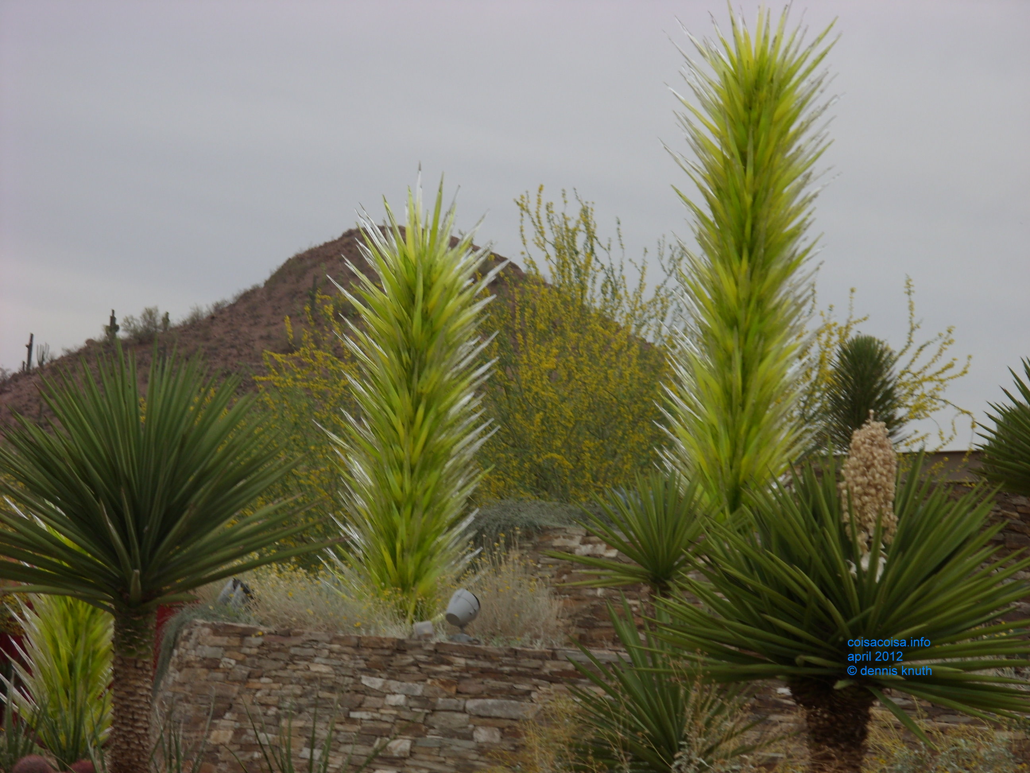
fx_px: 3809
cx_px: 515
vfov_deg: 11.6
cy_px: 386
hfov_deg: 15.4
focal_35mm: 128
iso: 50
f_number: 3.9
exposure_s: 1/105
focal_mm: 21.3
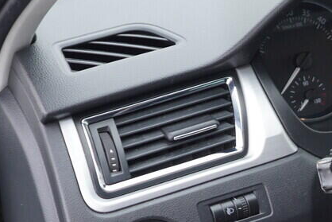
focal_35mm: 124
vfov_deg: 11.0
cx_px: 504
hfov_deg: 15.2
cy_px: 205
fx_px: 1144
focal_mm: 24
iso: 160
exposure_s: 1/40
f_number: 2.8
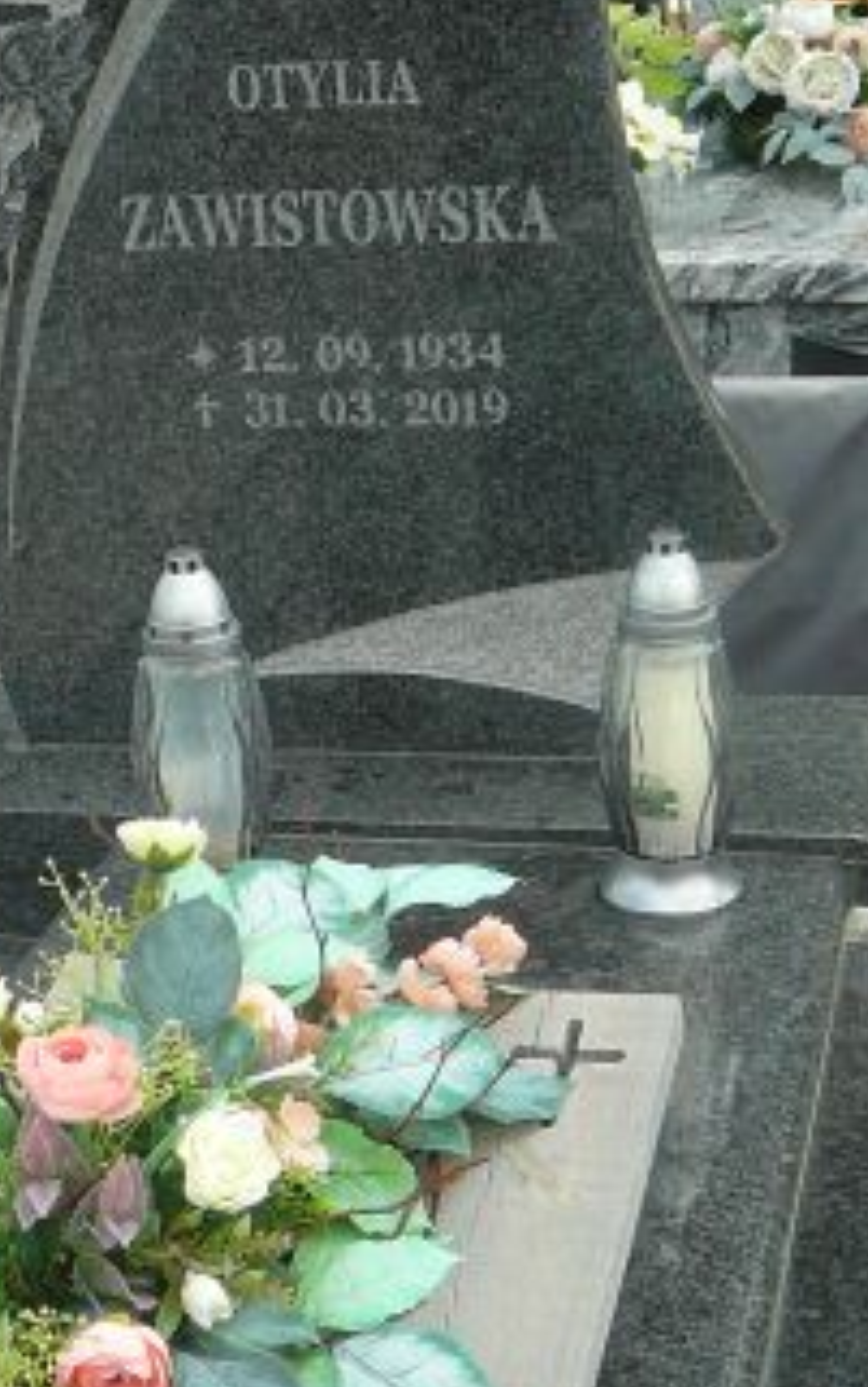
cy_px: 864
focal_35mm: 74
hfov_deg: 17.6
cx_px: 281
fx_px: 2797
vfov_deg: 27.7
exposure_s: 1/500
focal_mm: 5.2
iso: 80
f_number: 2.8
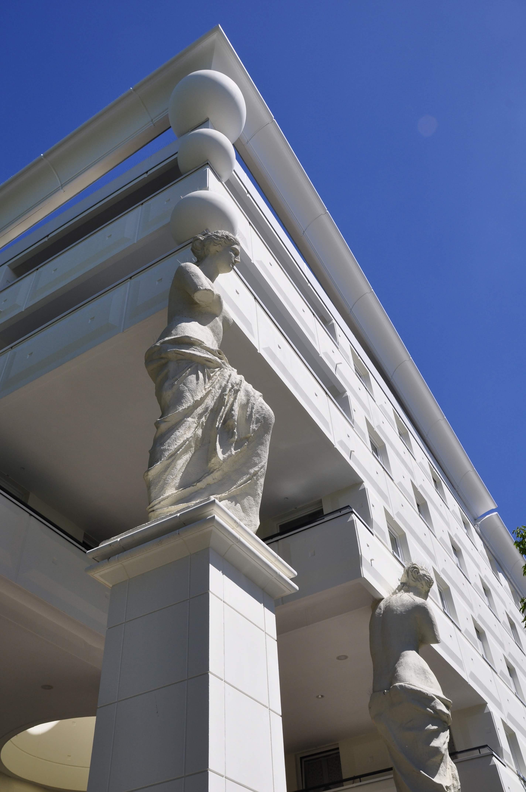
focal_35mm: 32
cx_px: 263
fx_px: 692
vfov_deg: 59.6
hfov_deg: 41.6
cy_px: 396
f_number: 11
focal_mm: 21
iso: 200
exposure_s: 1/400
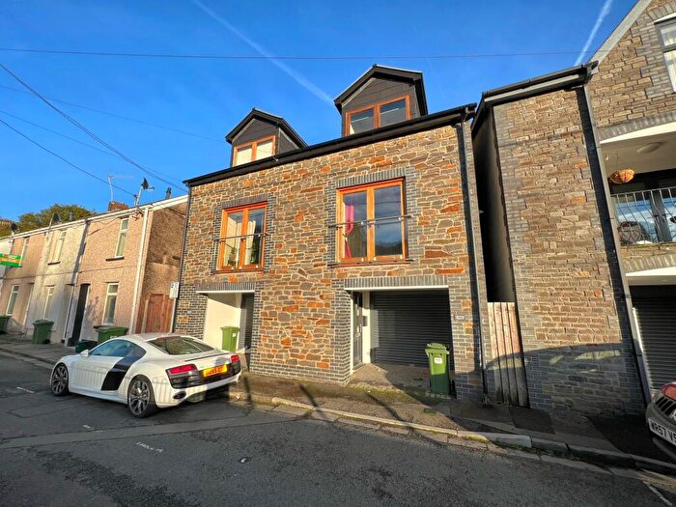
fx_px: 254
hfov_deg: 106.2
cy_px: 254
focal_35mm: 13
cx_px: 338
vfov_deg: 89.9
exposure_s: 1/1054
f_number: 1.8
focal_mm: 1.57
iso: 32
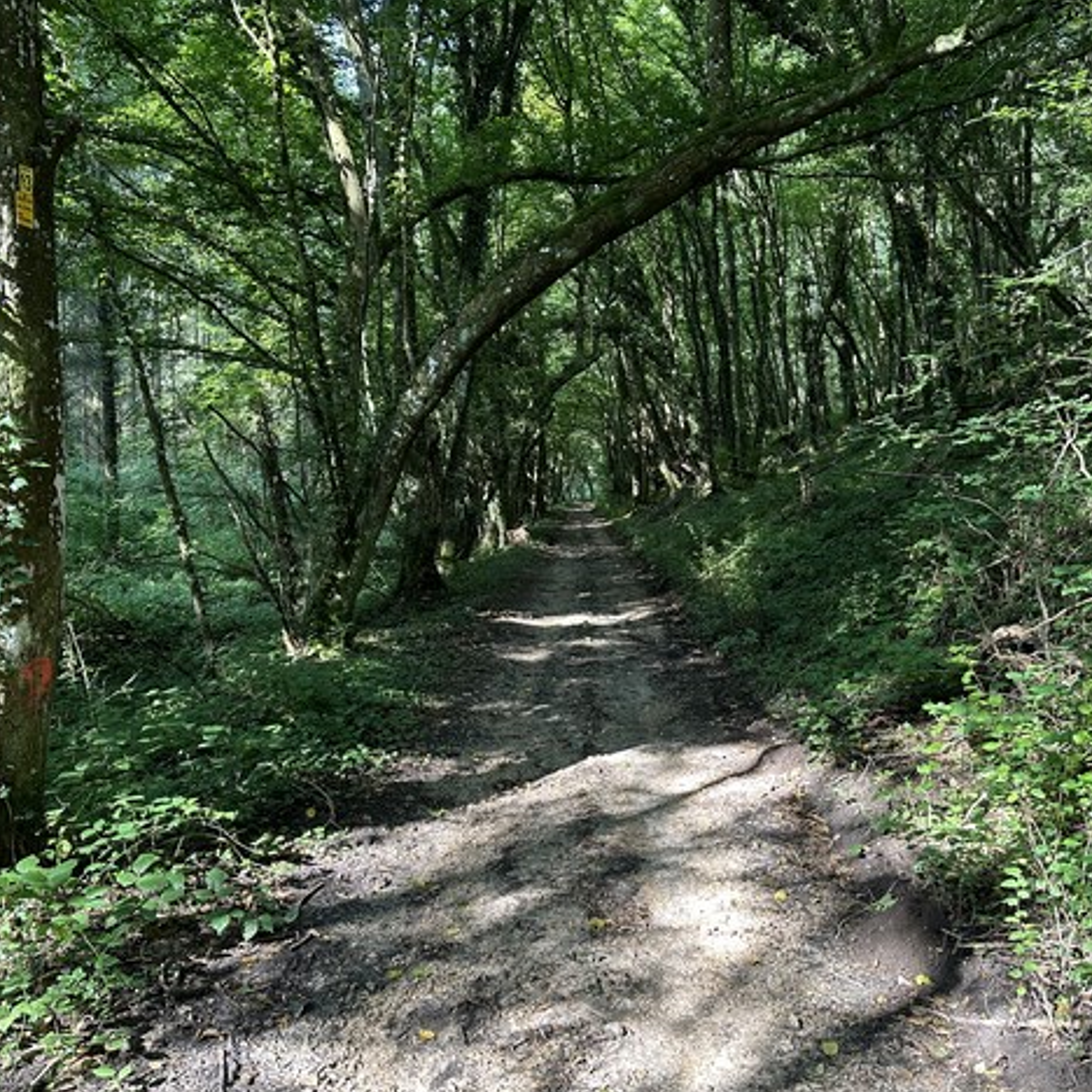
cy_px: 546
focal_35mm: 29
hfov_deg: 55.6
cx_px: 569
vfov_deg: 55.6
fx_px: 1035
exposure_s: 1/121
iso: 200
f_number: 1.78
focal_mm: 6.86
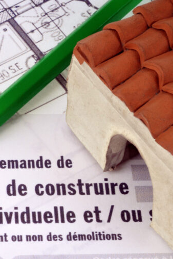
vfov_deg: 15.1
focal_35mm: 136
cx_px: -8
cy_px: 130
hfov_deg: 10.0
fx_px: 982
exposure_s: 1/200
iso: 200
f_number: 36
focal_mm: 60
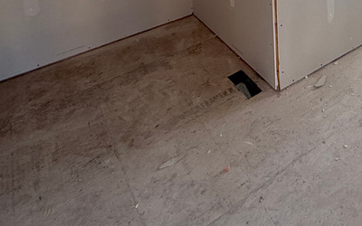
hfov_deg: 48.0
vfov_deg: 25.9
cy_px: -104
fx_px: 375
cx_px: 301
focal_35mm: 38
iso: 125
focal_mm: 2.22
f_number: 2.2
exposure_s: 1/99
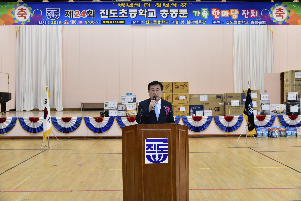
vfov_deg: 37.9
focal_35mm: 35
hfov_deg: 54.4
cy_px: 100
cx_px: 150
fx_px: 293
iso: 1000
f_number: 4.5
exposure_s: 1/125
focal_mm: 35
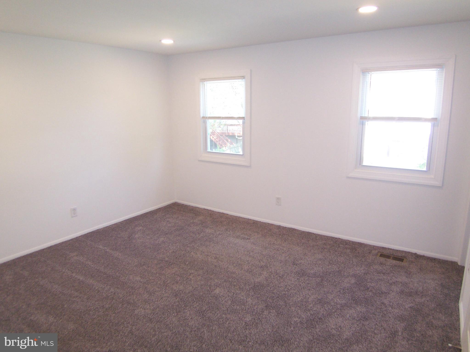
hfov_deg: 73.9
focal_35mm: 23
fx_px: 312
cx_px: 235
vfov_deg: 58.9
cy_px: 176
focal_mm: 3.8
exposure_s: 1/30
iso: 100
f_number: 2.8
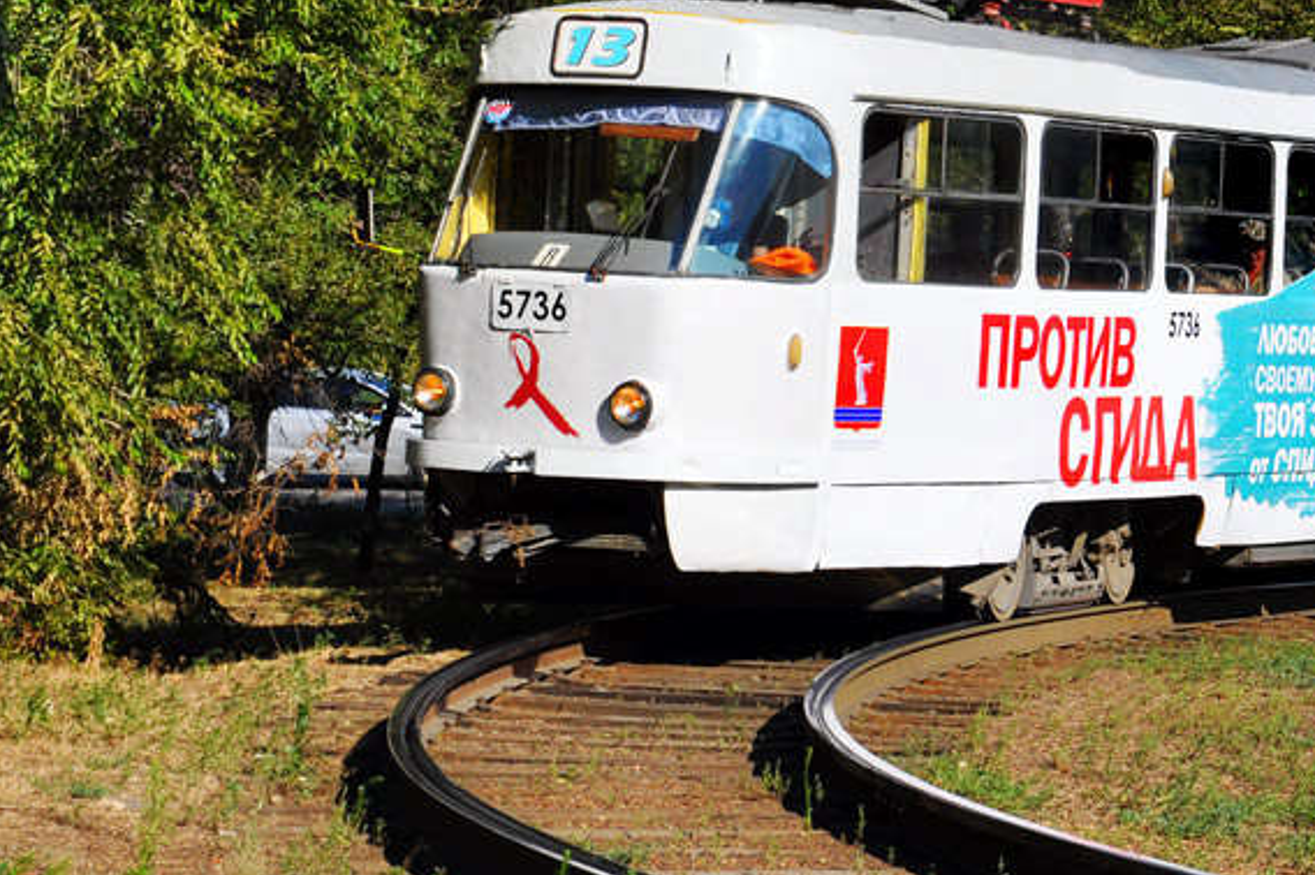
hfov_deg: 15.4
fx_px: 4855
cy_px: 138
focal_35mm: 133
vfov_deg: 10.3
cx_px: 961
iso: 200
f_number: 8
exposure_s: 1/500
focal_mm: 42
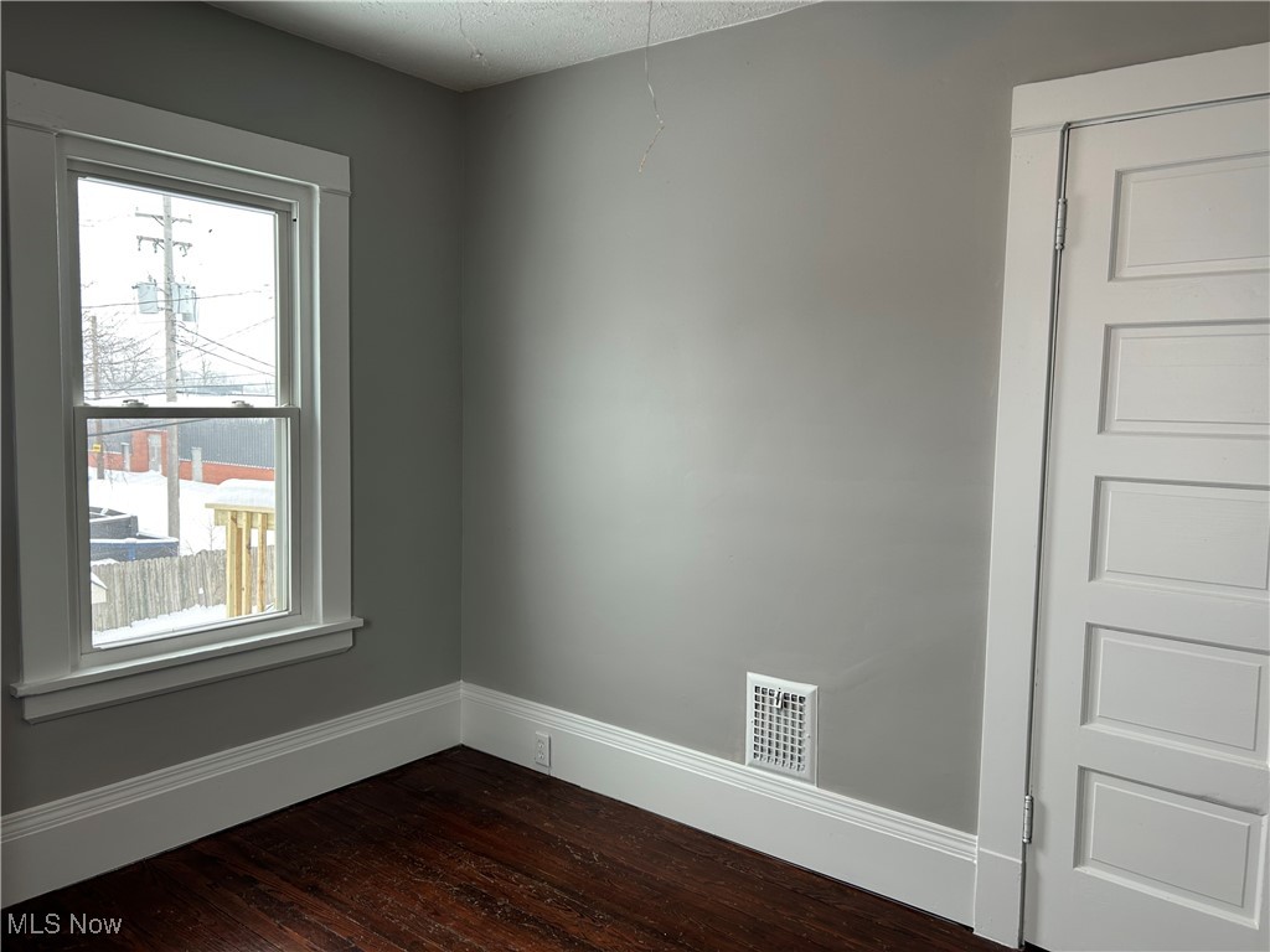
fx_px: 954
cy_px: 476
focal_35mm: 26
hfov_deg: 67.3
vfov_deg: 53.1
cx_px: 635
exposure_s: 1/120
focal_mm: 5.7
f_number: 1.5
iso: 50
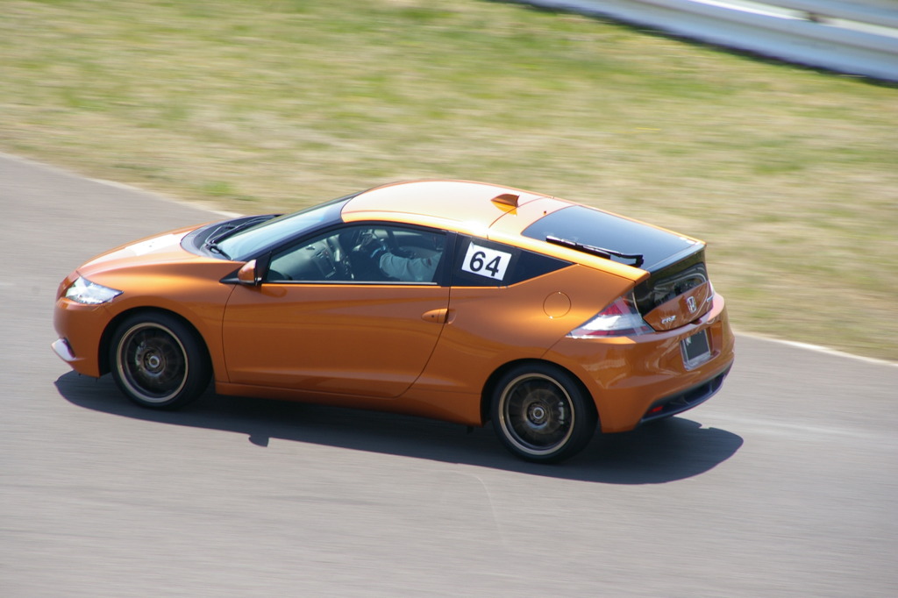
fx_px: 8229
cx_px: 449
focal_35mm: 330
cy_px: 299
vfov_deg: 4.2
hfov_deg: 6.2
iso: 200
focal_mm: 220
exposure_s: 1/125
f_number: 11
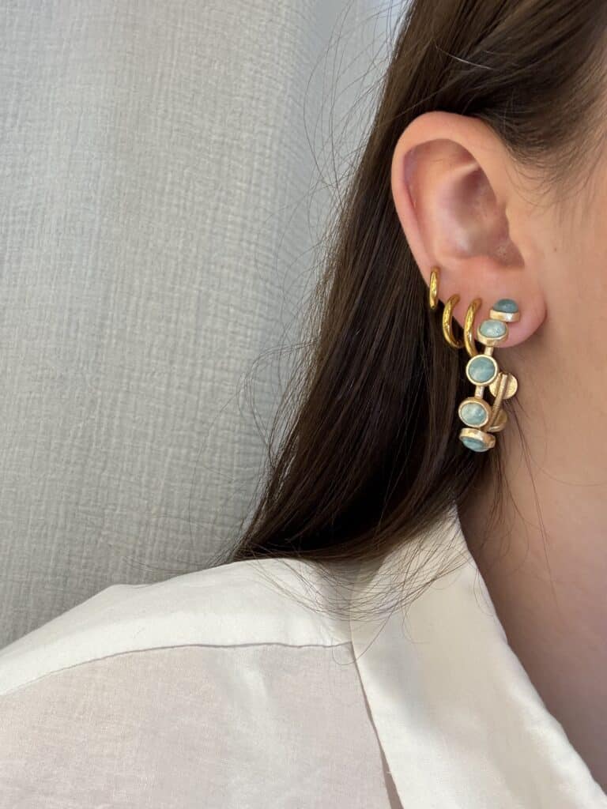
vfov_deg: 60.0
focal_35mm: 30
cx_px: 304
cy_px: 404
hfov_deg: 46.8
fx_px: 701
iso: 80
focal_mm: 2.69
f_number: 1.9
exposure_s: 1/50
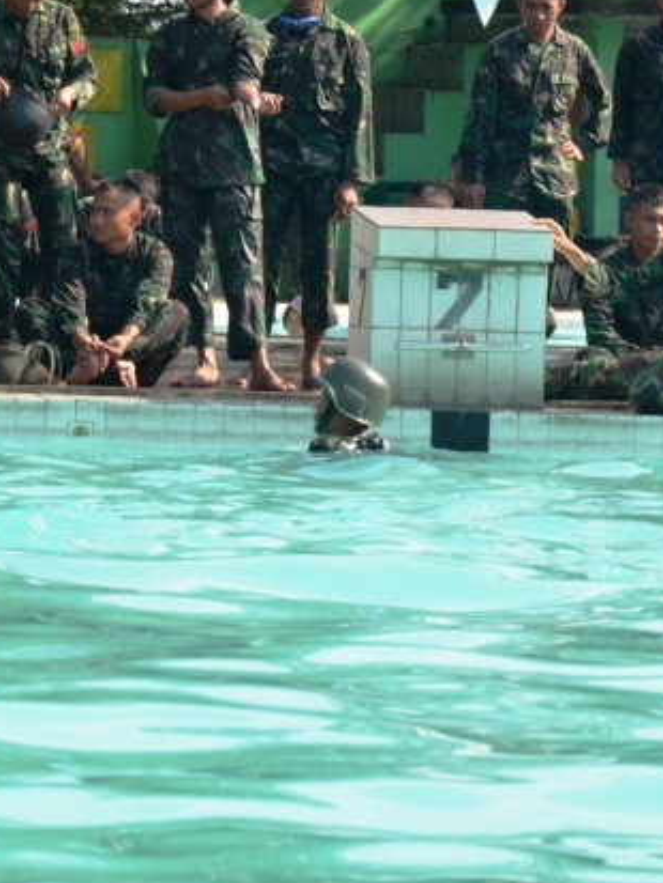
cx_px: 485
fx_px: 8372
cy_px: 306
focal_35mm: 328
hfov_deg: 4.5
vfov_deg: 6.0
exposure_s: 1/160
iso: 100
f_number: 7.1
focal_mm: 92
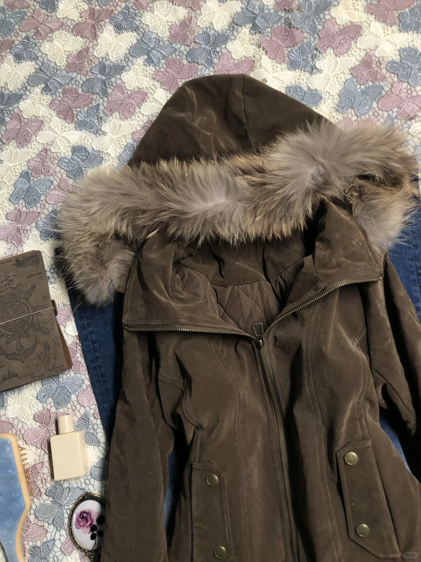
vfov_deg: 63.4
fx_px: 454
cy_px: 281
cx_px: 210
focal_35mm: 28
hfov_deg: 49.7
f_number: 1.8
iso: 40
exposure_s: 1/25
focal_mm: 3.99
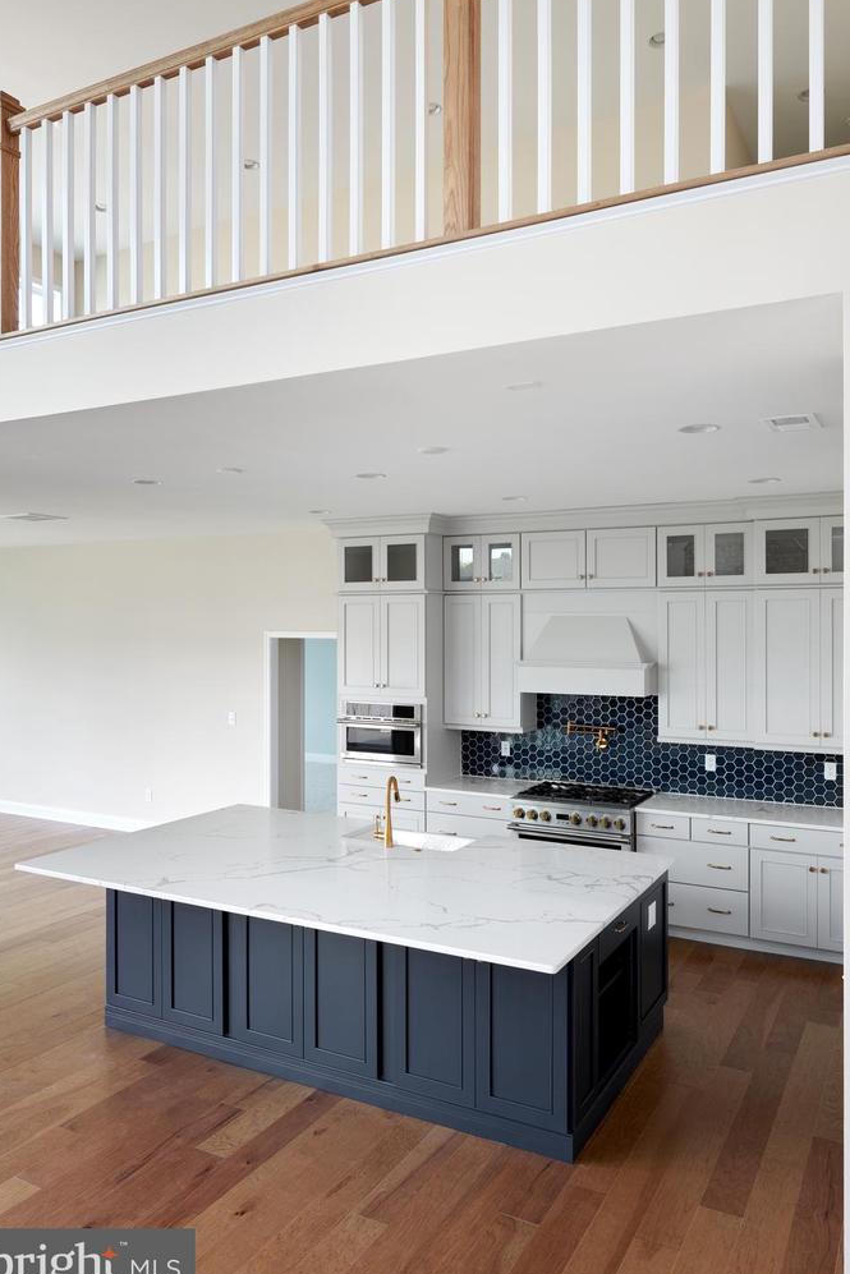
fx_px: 920
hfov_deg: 49.6
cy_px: 612
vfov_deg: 69.4
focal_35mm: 26
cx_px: 431
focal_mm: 24
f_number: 10
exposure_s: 1/2
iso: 100
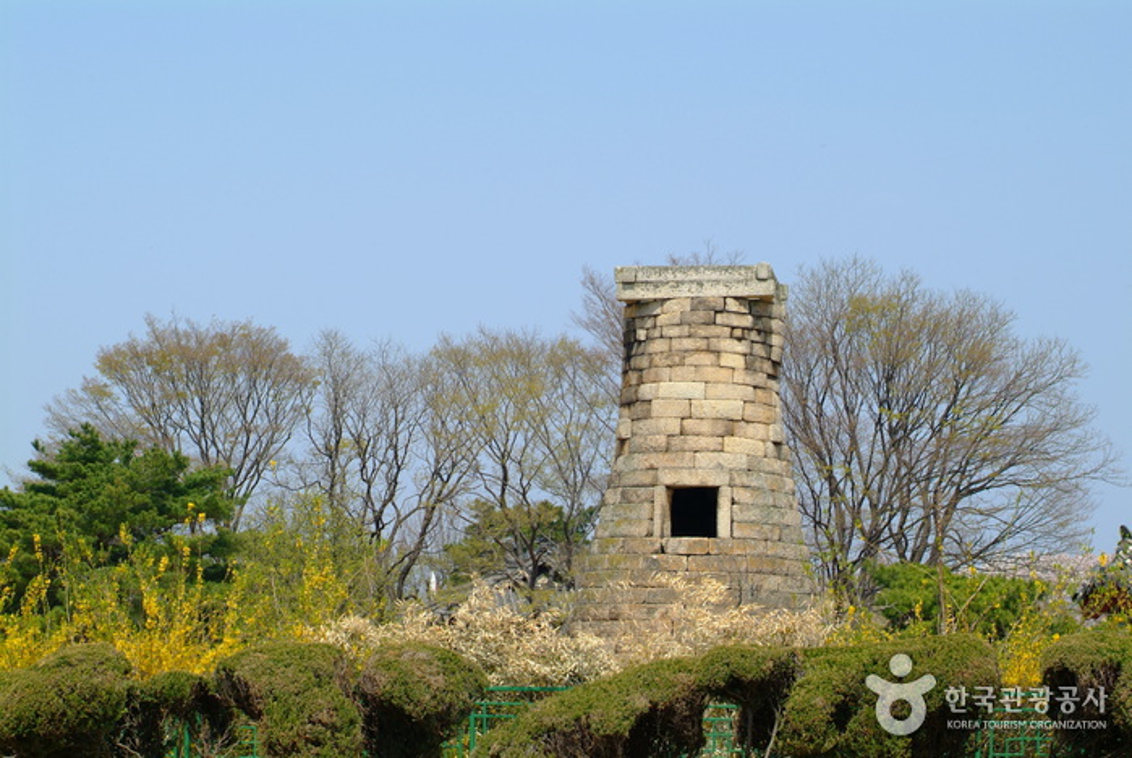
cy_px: 379
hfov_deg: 17.0
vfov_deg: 11.5
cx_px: 566
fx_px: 3778
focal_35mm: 120
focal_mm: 80
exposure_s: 1/125
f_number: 8
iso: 100
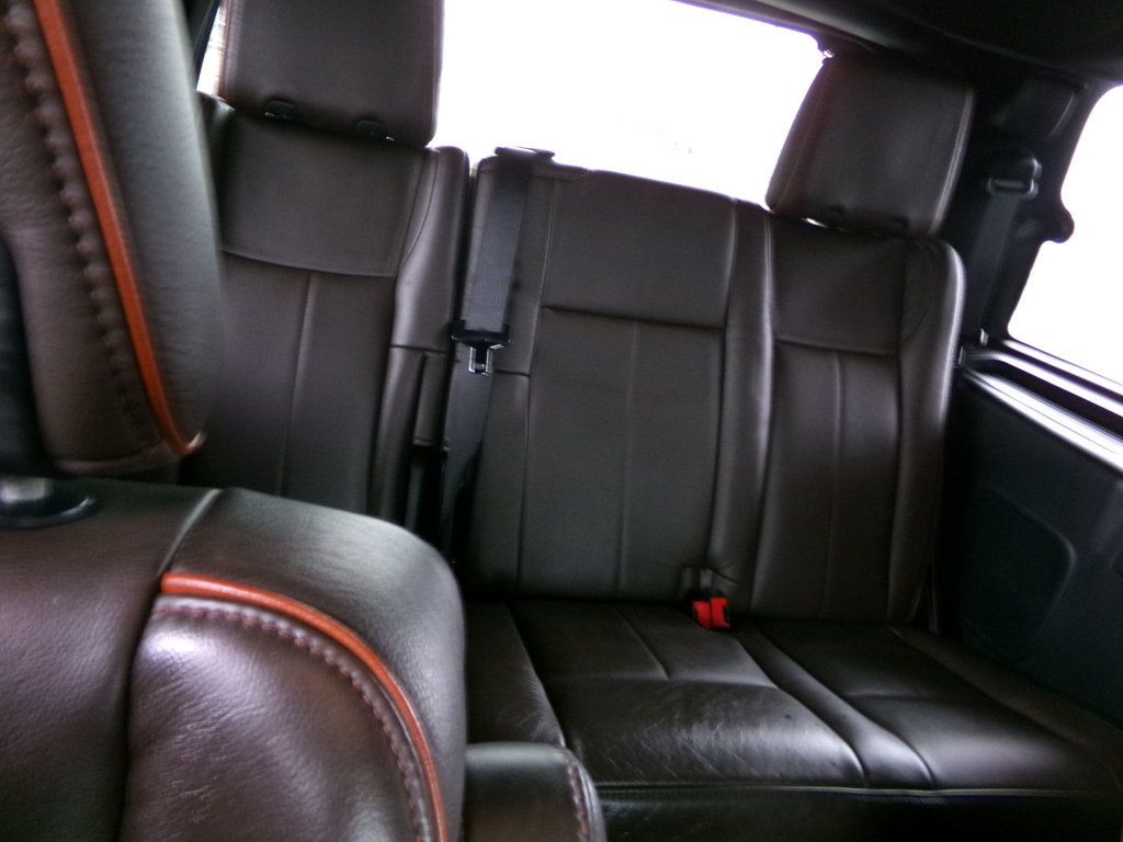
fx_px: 779
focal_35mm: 24
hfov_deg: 71.6
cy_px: 421
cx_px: 562
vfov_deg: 56.8
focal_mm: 4.3
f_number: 3.7
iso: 528
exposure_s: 1/17
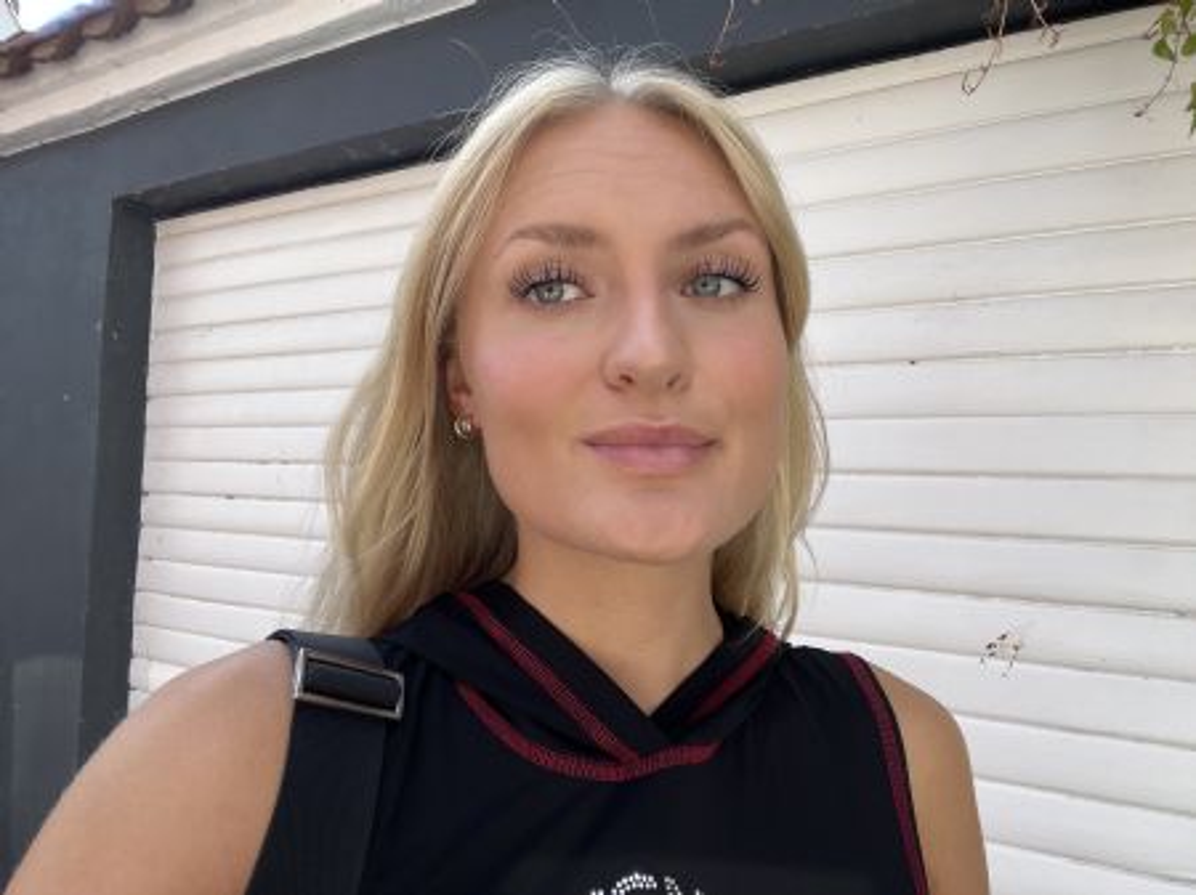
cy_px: 448
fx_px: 794
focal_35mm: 23
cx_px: 598
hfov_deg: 74.0
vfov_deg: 58.8
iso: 32
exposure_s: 1/256
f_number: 2.2
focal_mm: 2.71
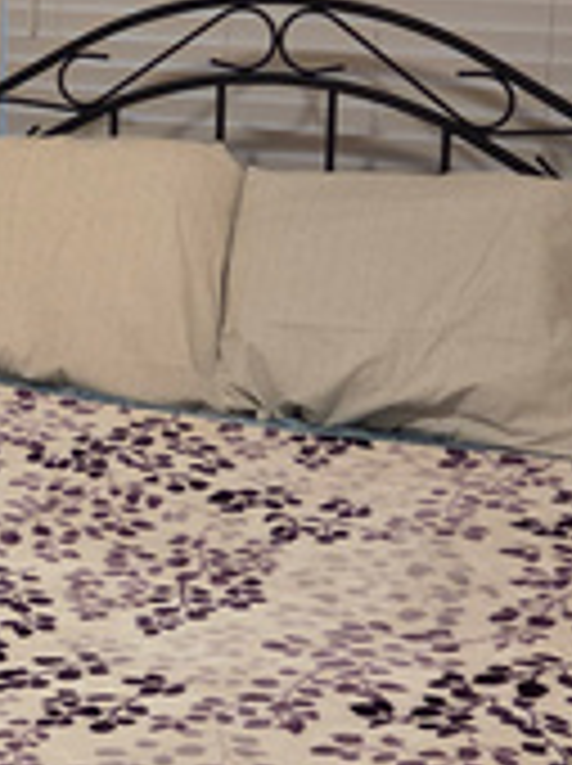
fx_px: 2297
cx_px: -261
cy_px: 198
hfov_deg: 13.4
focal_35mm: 104
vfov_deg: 18.8
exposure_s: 1/120
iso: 800
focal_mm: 5.4
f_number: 1.8
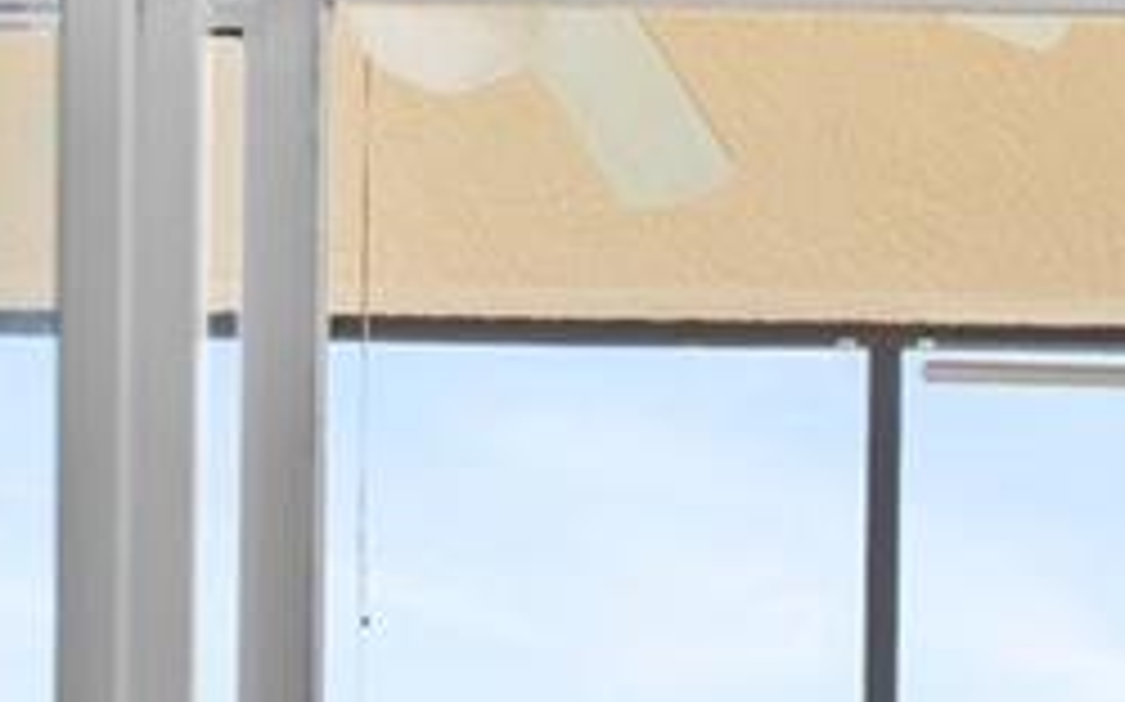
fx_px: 3003
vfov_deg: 12.4
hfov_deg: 21.1
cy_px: 1174
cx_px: 783
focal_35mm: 98
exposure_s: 1/13
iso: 100
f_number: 8
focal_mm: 10
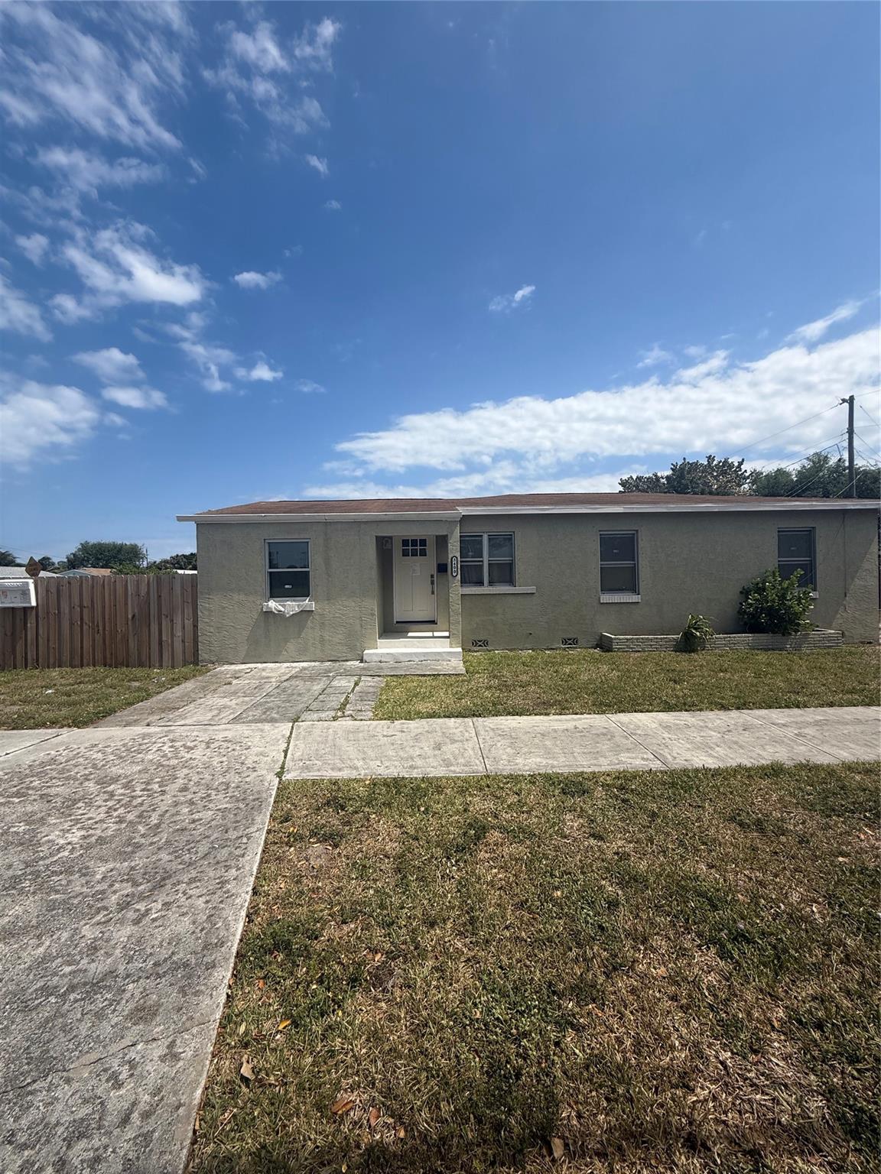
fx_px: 475
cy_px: 587
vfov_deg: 102.1
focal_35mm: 14
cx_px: 440
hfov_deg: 85.7
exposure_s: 1/3891
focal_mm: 2.22
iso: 50
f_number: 2.2
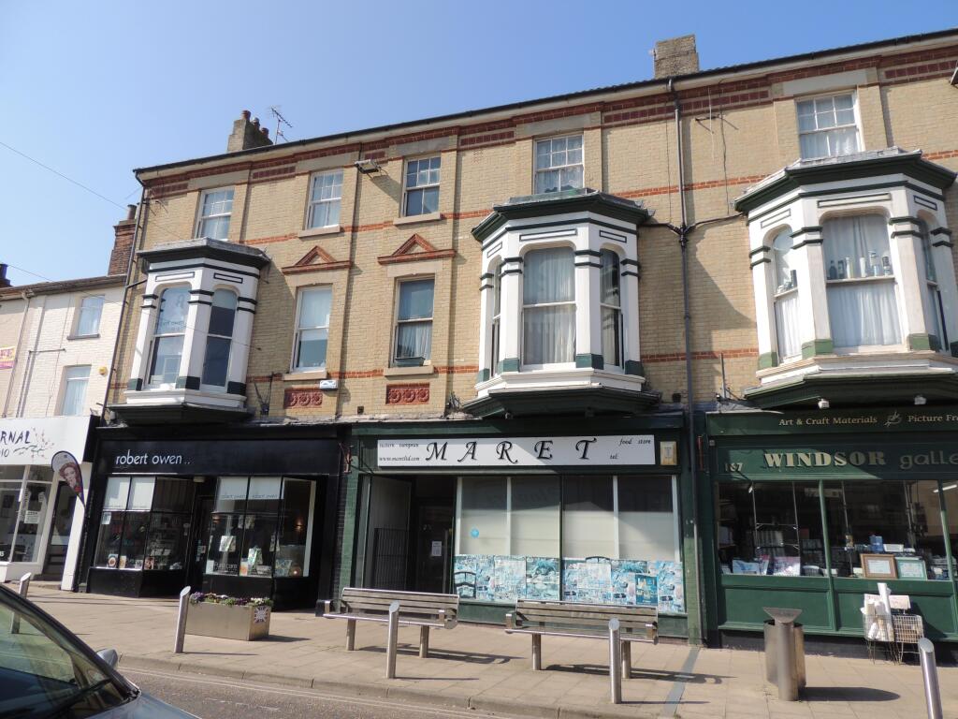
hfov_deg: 71.6
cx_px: 479
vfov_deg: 56.8
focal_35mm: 24
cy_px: 360
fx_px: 664
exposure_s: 1/1250
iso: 100
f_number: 3
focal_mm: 4.3
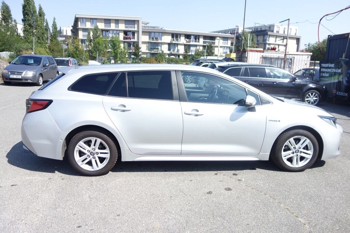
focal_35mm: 28
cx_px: 175
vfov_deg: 46.4
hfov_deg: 65.5
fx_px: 272
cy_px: 116
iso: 125
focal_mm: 10.4
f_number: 1.8
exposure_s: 1/2000
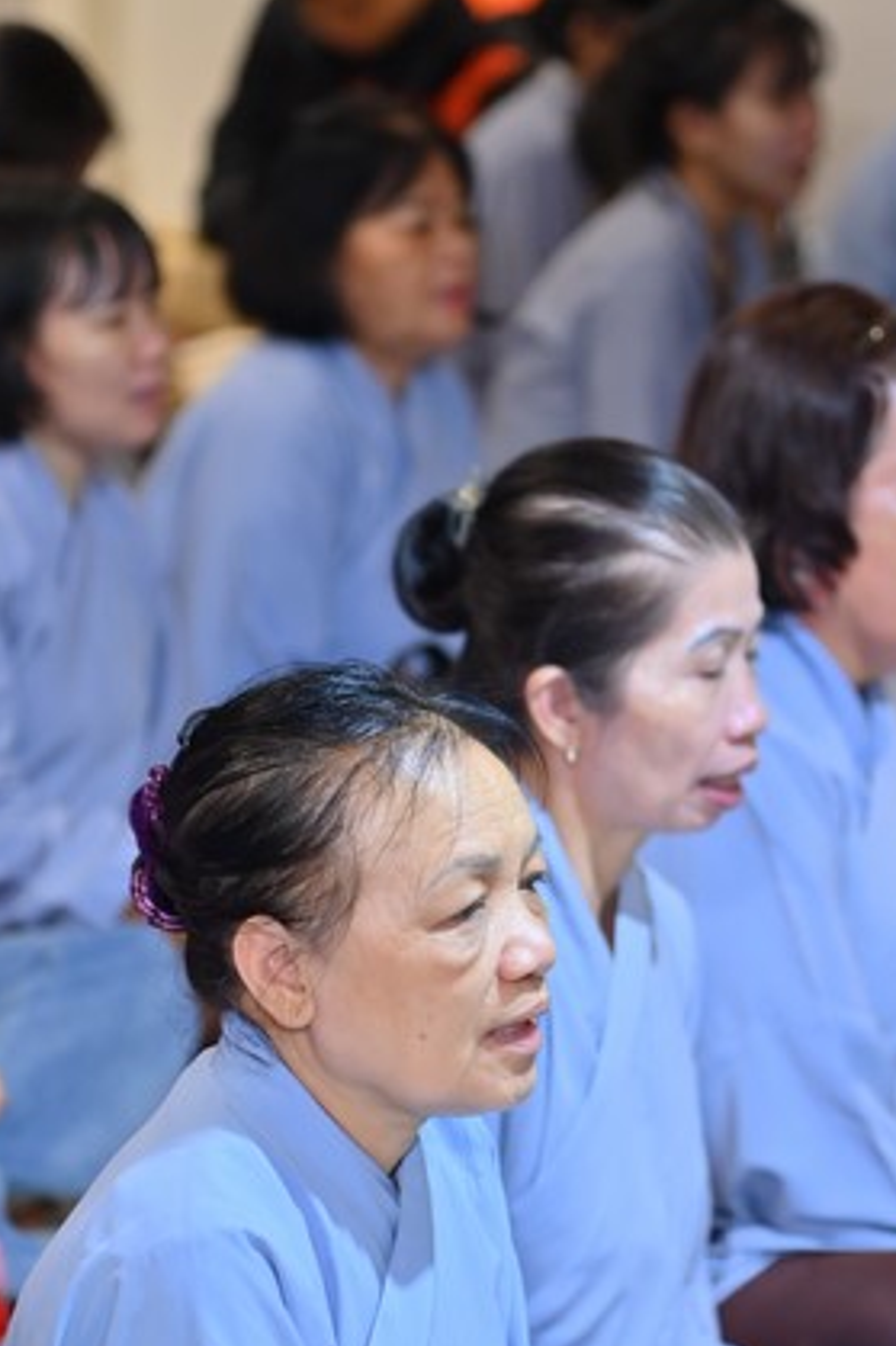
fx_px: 6949
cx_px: 660
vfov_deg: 11.1
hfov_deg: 7.4
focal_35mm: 186
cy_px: 813
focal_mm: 120
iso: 800
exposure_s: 1/100
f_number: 4
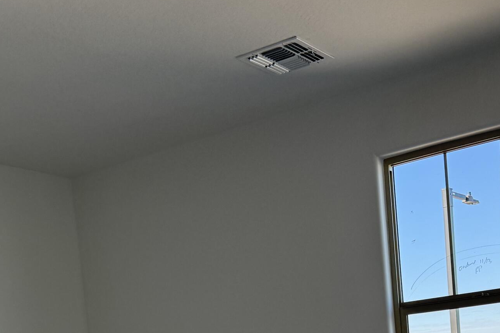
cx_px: 293
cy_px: 417
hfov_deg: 34.4
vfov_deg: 21.4
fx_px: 806
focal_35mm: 58
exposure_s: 1/822
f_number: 1.78
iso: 100
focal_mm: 6.76
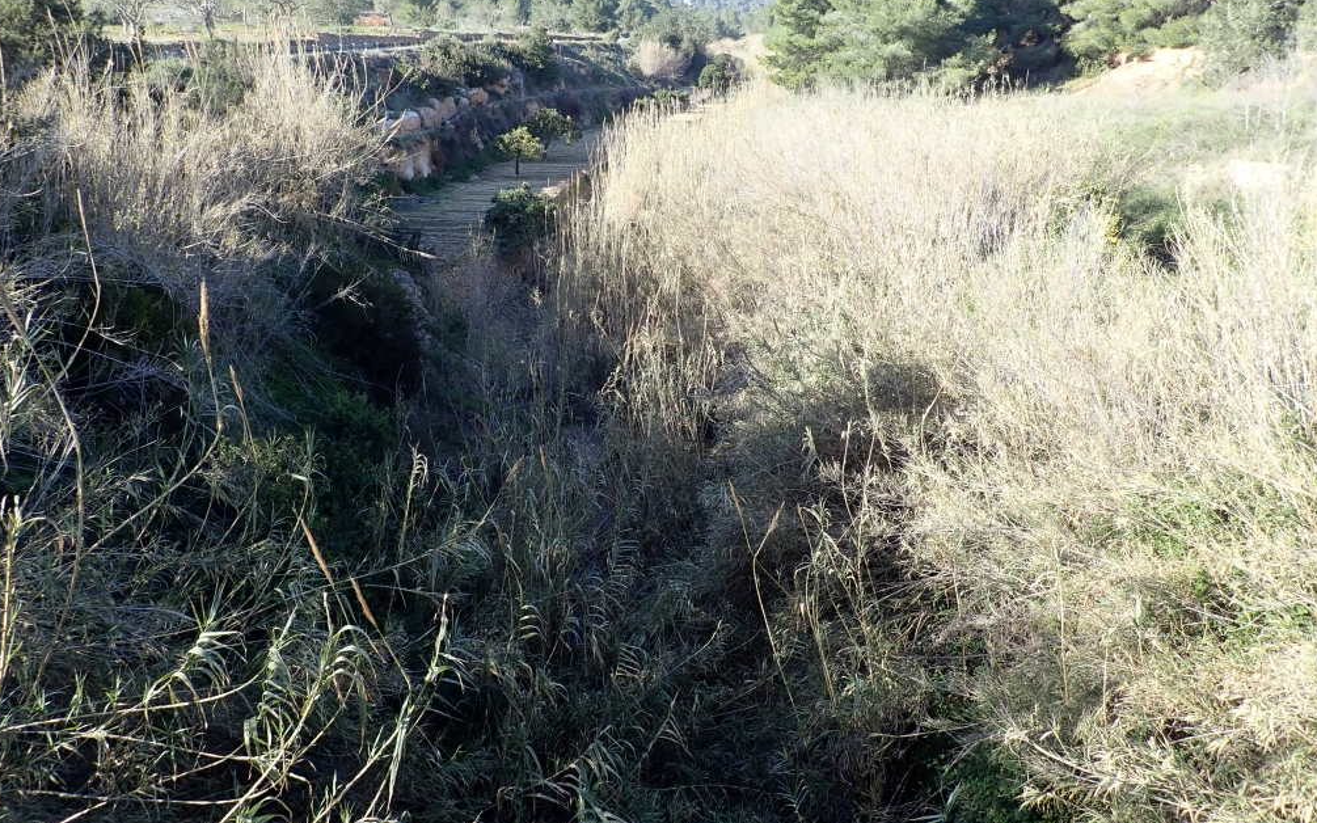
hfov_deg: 68.4
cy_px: 339
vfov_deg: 45.8
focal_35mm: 27
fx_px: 969
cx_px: 651
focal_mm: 4.5
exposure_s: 1/320
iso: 100
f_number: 2.8
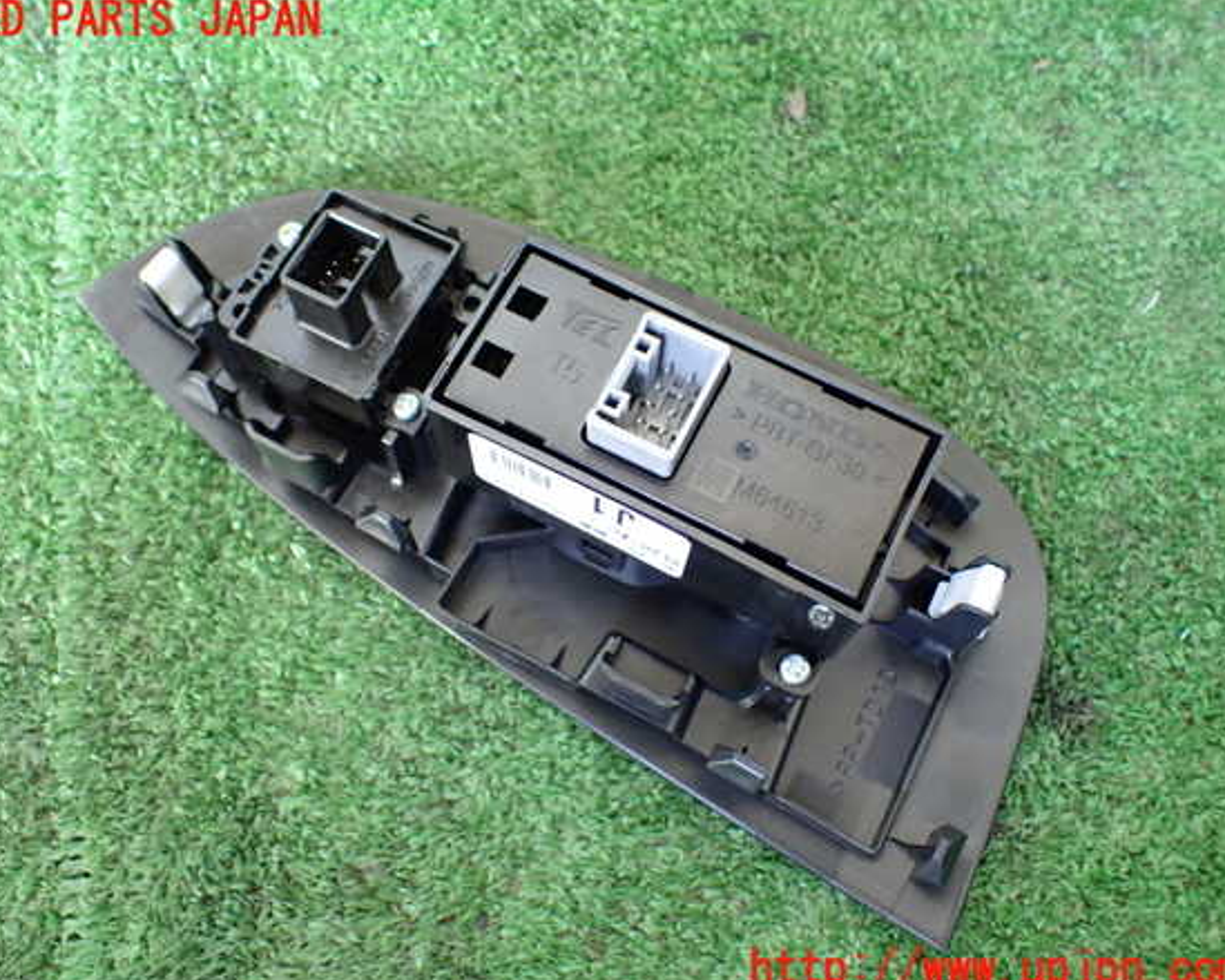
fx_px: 1160
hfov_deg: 55.6
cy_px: 496
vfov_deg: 45.8
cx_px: 585
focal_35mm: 32
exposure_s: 1/50
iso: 800
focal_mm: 5.4
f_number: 2.3
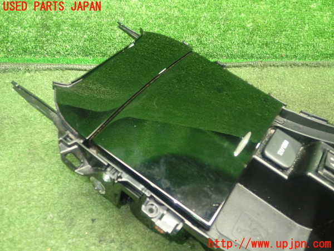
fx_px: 289
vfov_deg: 46.8
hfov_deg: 60.0
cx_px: 167
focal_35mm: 30
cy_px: 126
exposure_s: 1/30
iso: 640
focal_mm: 5.4
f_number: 2.3
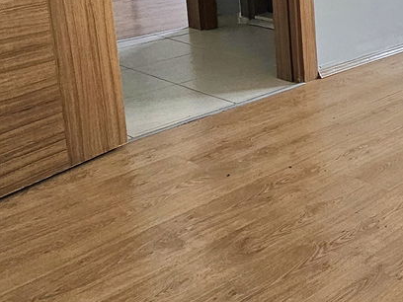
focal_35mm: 51
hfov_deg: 31.8
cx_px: 473
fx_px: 594
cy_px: 11
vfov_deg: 27.2
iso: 160
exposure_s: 1/70.9
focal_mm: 2.2
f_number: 2.2
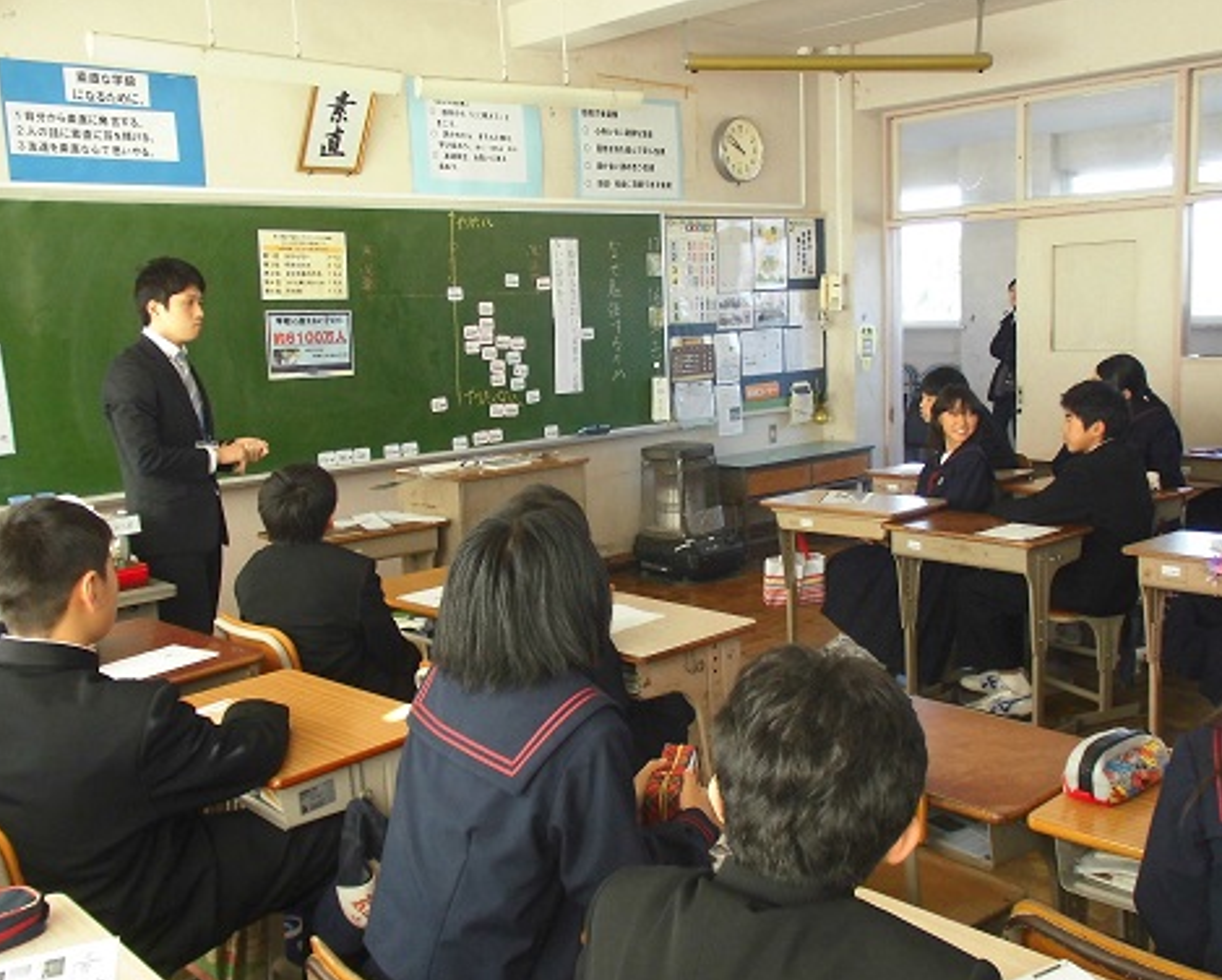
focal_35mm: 33
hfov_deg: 54.2
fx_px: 1194
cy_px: 485
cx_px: 615
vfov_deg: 44.6
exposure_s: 1/125
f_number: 3.3
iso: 250
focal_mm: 5.47
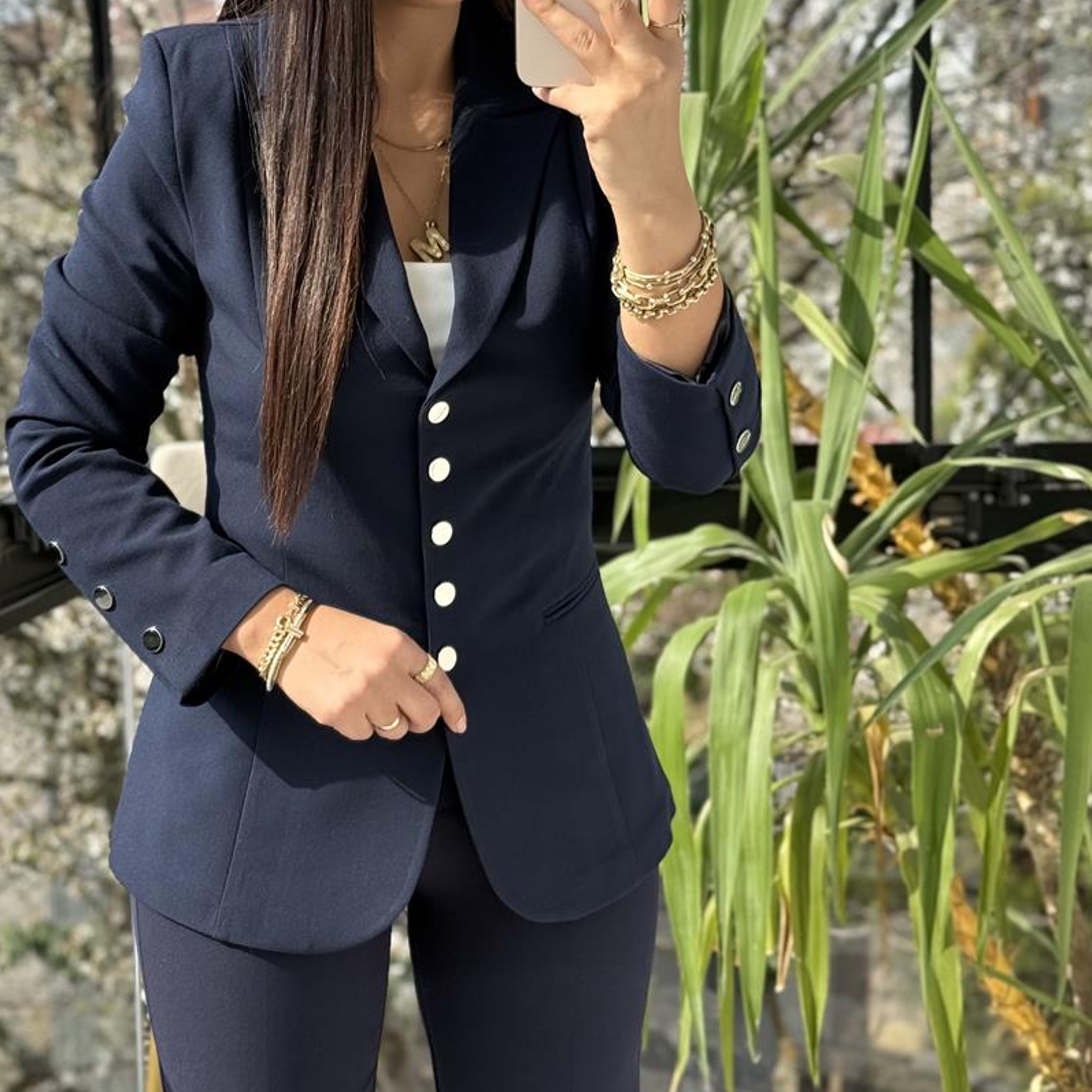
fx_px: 2534
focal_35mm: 71
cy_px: 440
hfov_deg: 24.3
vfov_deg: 24.3
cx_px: 462
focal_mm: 6.76
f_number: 1.78
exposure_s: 1/699
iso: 100
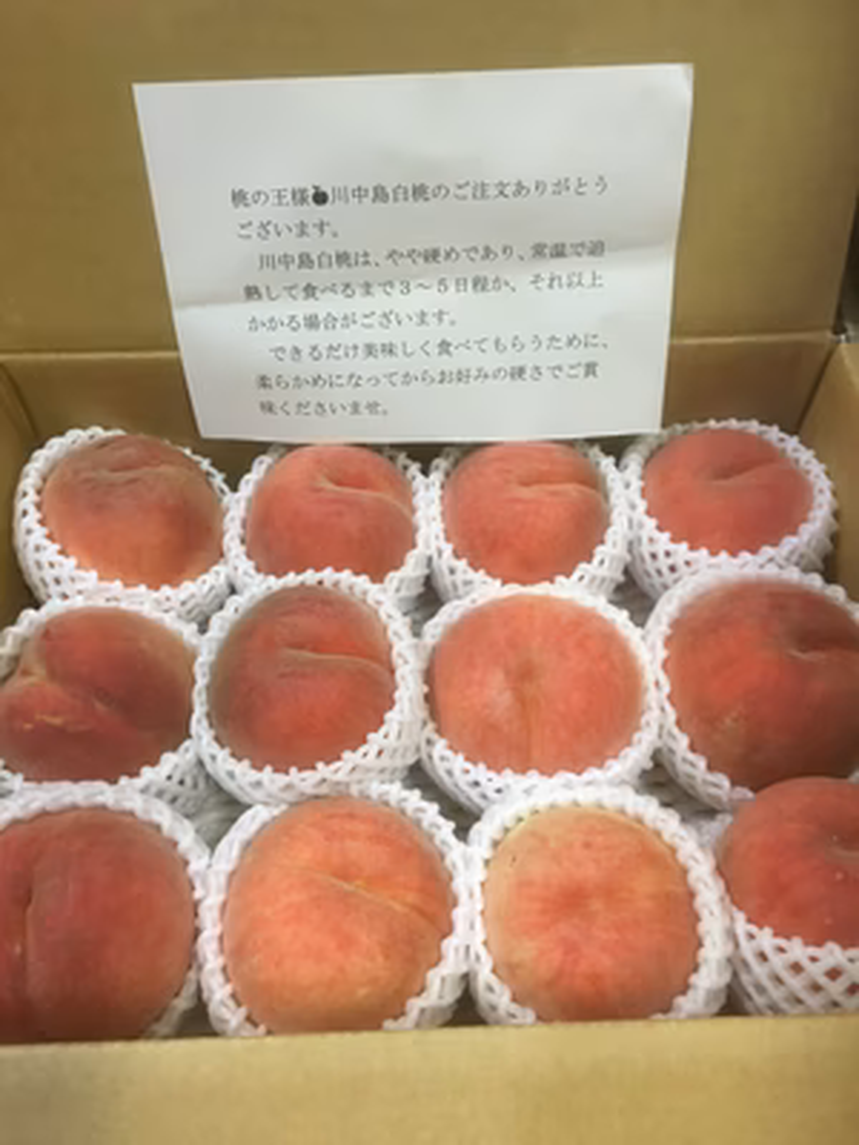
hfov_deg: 48.2
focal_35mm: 29
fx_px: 960
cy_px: 572
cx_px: 430
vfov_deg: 61.7
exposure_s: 1/33
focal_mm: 4.15
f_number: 2.2
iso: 200
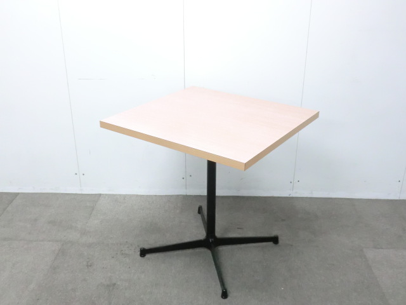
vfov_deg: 37.7
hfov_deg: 49.0
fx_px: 446
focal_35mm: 38
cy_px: 152
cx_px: 203
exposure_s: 1/40
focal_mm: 6.9
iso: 800
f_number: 3.9
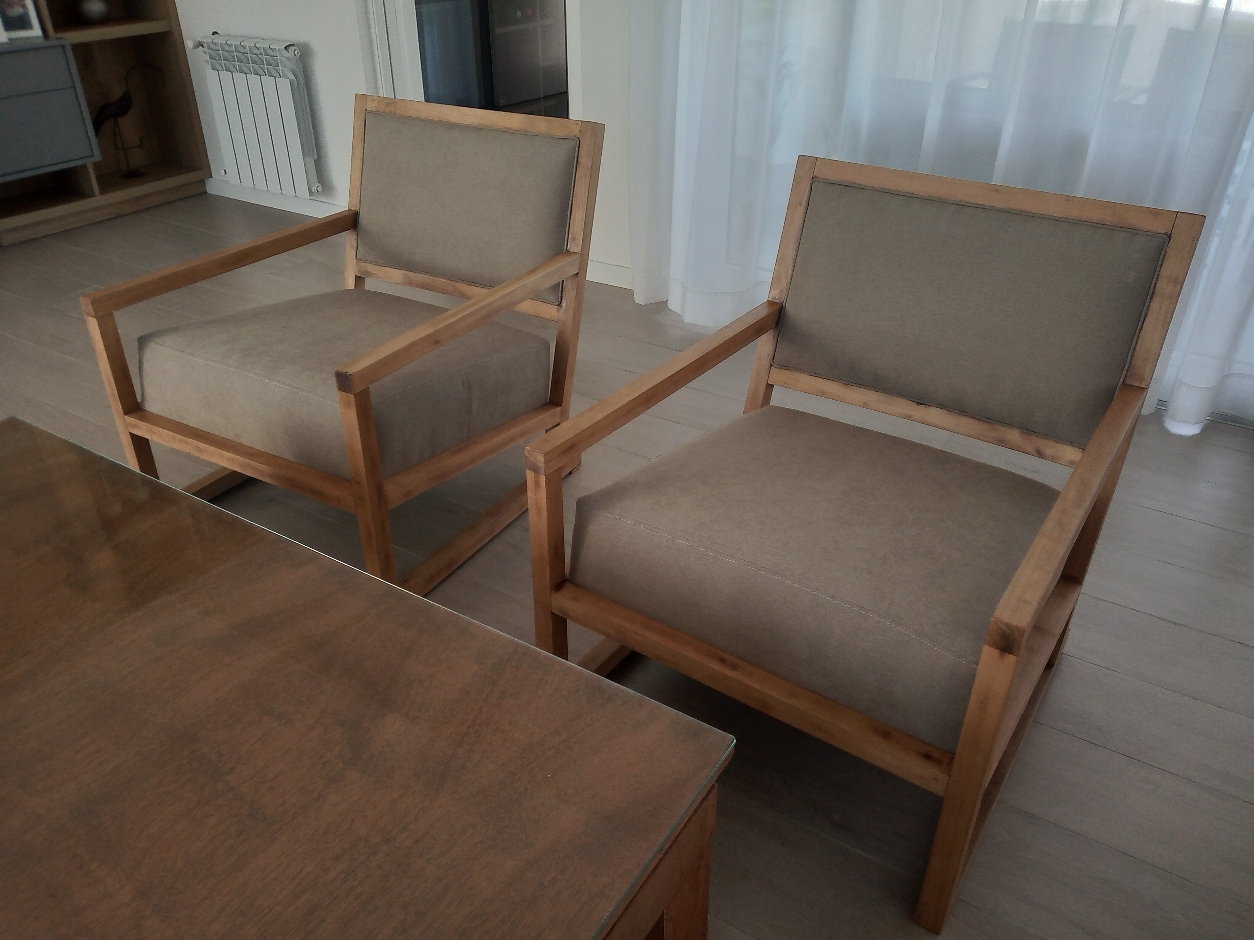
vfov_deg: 66.0
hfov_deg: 81.7
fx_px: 725
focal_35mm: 20
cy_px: 470
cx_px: 627
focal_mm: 3.54
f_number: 2
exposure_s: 1/50
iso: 175
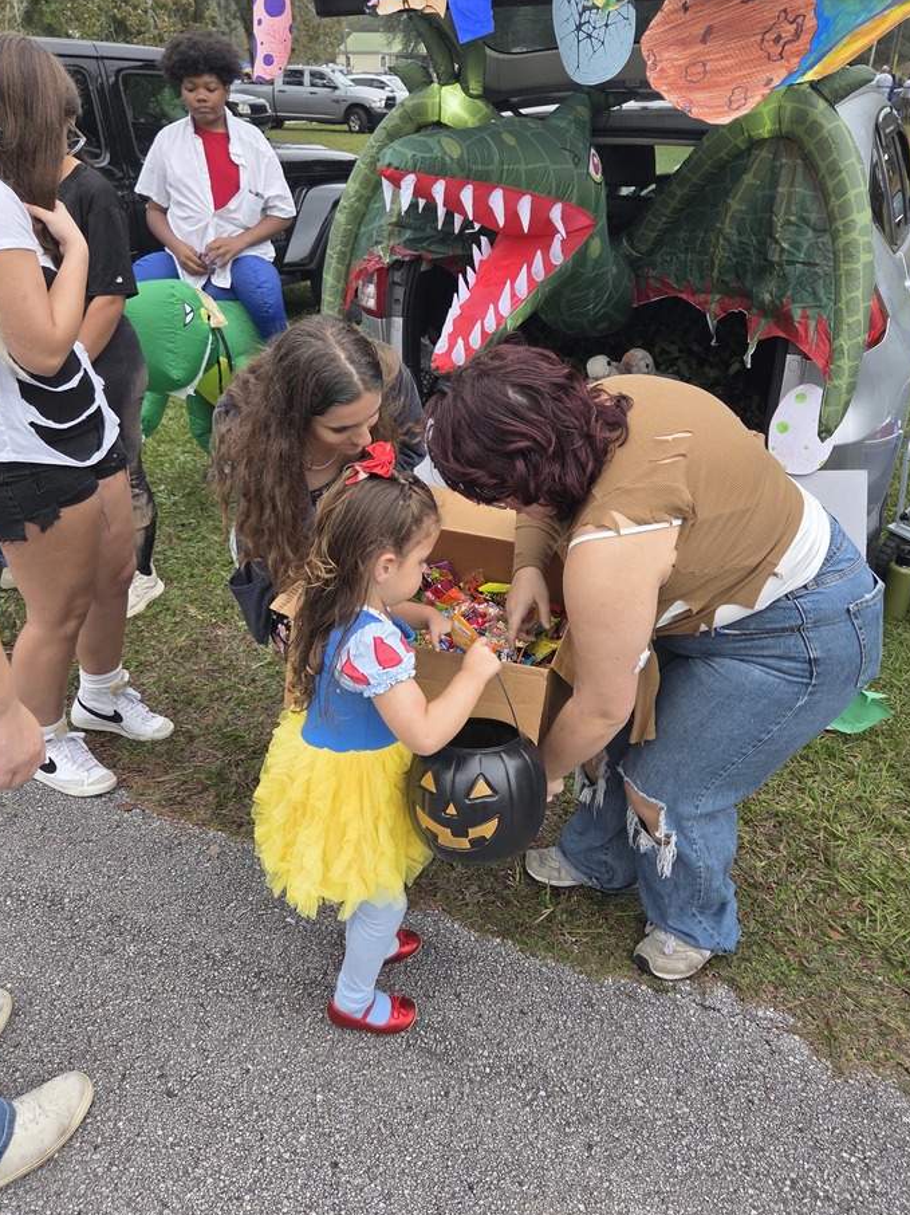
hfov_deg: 53.0
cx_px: 453
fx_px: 912
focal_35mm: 26
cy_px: 546
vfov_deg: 67.1
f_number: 1.8
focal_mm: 5.4
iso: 100
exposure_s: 1/180
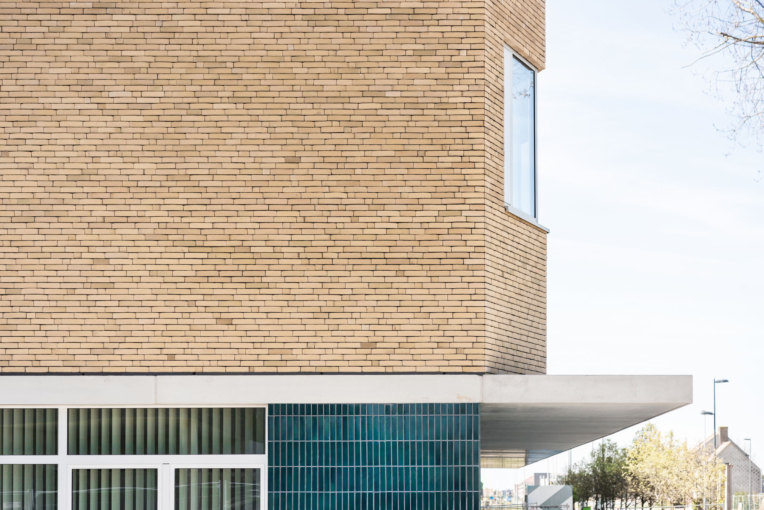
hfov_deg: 23.9
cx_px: 382
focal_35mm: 85
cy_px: 255
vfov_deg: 16.1
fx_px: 1804
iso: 800
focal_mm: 85
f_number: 4.5
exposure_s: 1/2000
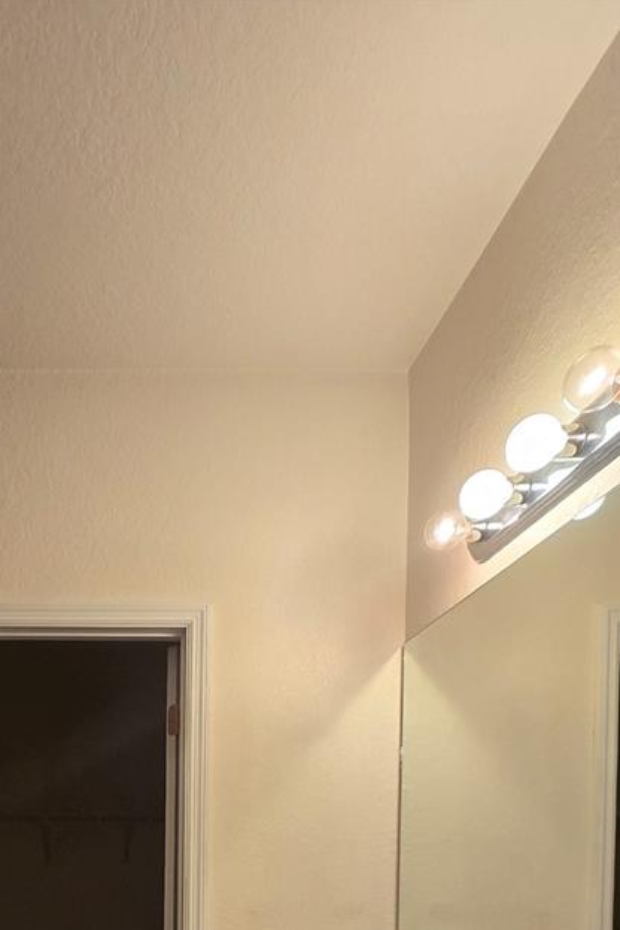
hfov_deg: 45.8
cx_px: 86
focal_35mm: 26
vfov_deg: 56.4
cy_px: 890
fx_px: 672
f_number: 2.2
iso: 125
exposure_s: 1/60
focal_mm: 1.7
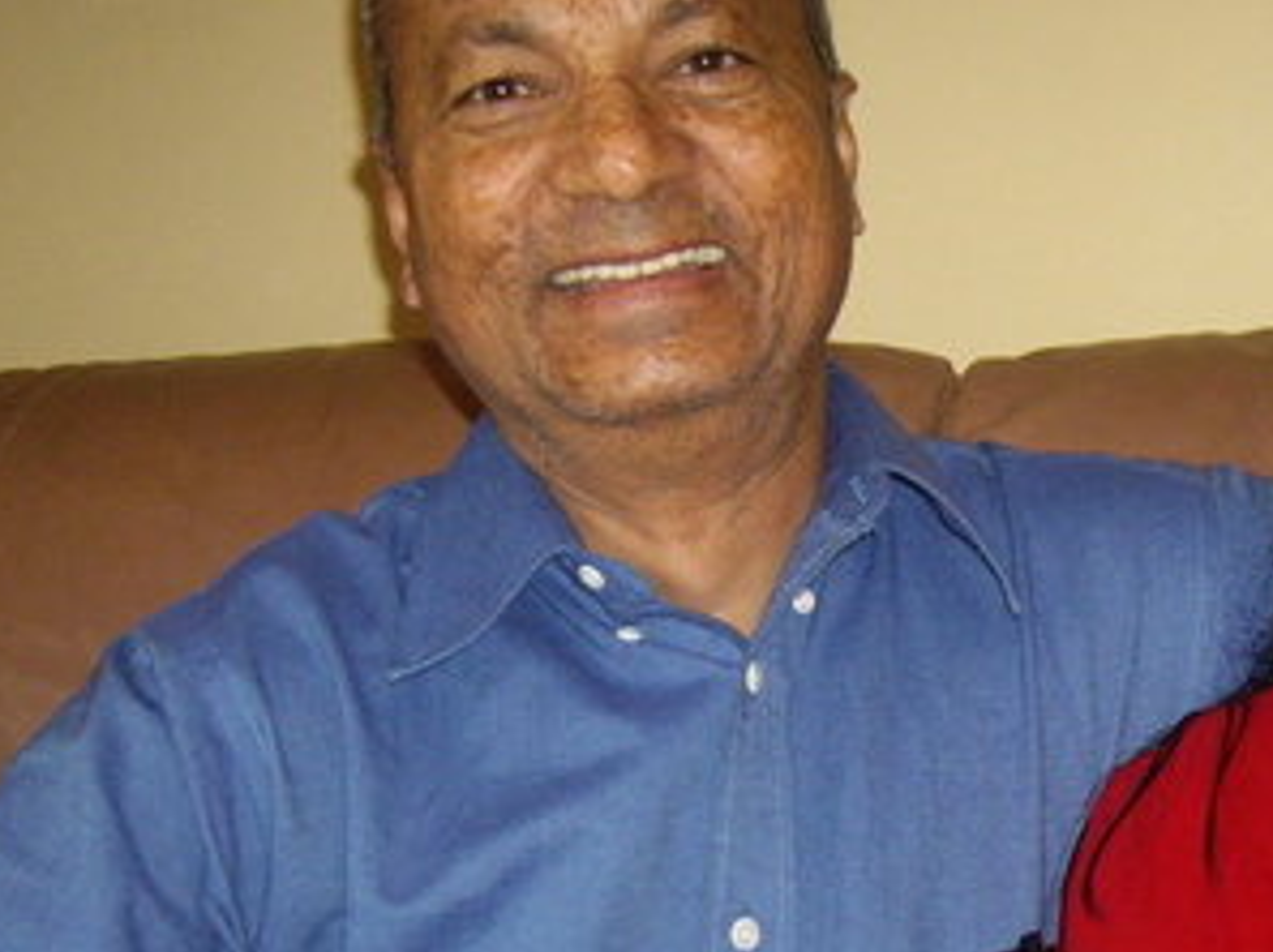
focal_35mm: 82
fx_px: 3012
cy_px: 750
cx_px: 1046
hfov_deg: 23.5
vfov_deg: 17.8
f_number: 2.7
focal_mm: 6.2
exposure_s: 1/40
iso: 200
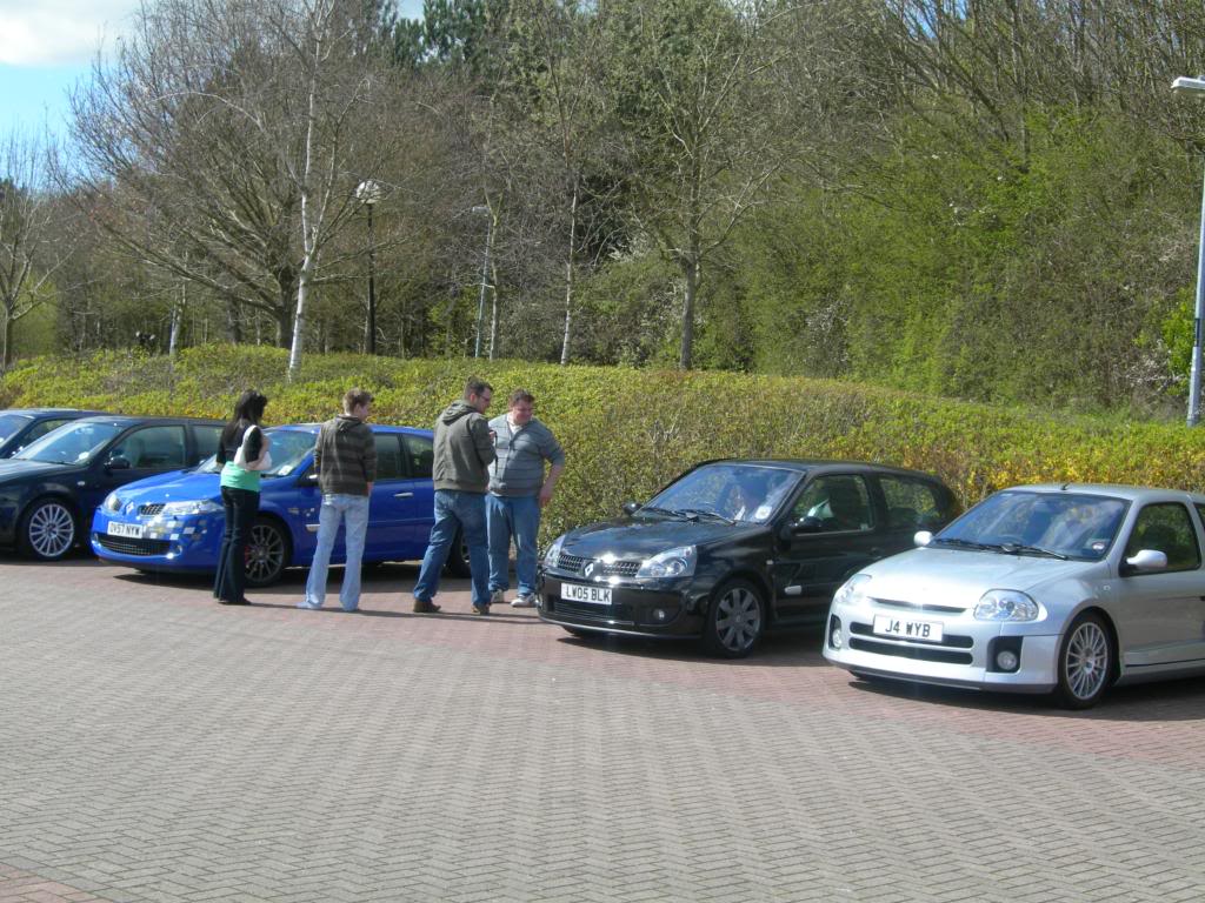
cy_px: 452
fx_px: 2123
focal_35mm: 61
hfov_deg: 31.7
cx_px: 602
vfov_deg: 24.0
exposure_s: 1/182
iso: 50
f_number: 5.9
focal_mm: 12.7
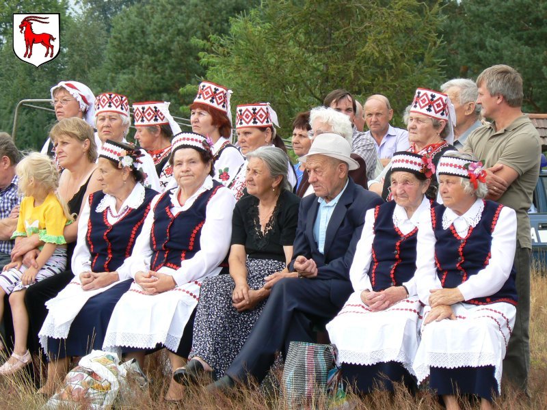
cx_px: 274
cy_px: 205
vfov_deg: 5.9
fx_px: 3982
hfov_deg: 7.9
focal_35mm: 252
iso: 80
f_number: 5.6
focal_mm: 41.9
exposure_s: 1/125
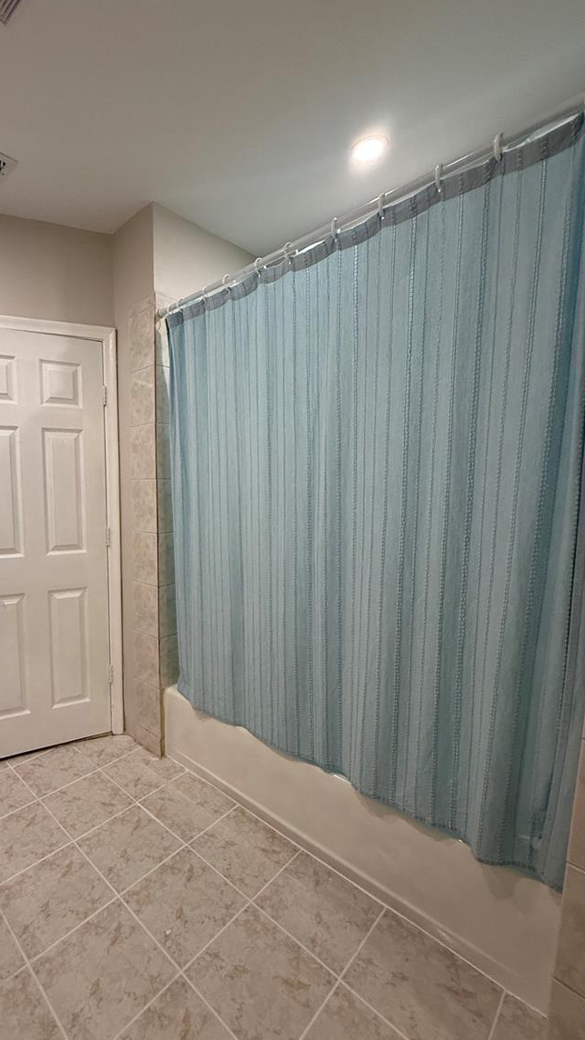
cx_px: 178
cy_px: 535
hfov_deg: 64.6
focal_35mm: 16
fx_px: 441
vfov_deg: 99.4
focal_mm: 2.22
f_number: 2.2
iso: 200
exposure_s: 1/120
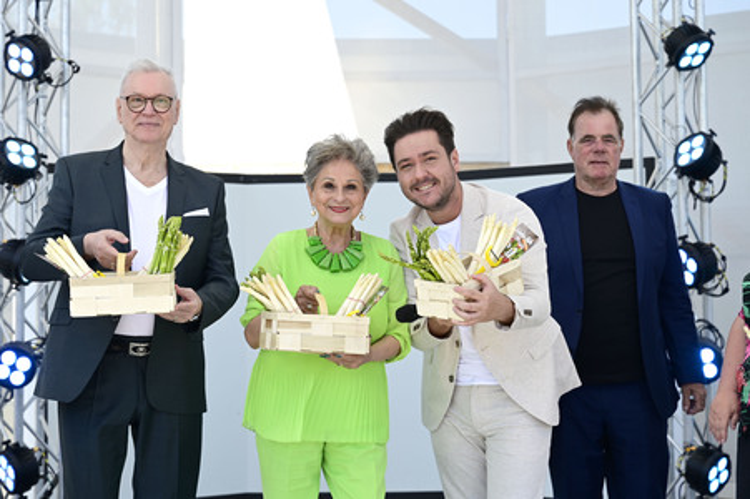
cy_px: 250
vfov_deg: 19.4
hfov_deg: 28.9
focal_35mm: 70
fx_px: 1457
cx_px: 375
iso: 80
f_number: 5
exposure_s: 1/200
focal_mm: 70
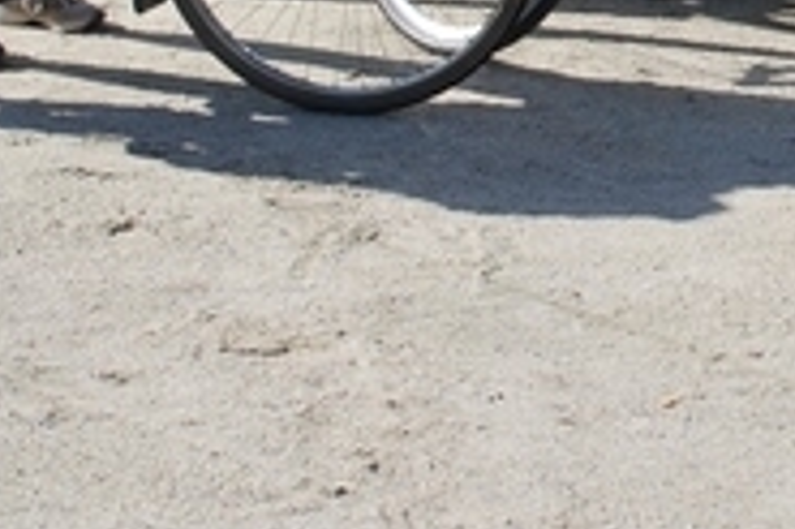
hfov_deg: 17.1
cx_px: 812
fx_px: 2581
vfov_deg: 11.2
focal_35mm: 117
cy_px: -252
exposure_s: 1/200
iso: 100
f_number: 7.1
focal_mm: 24
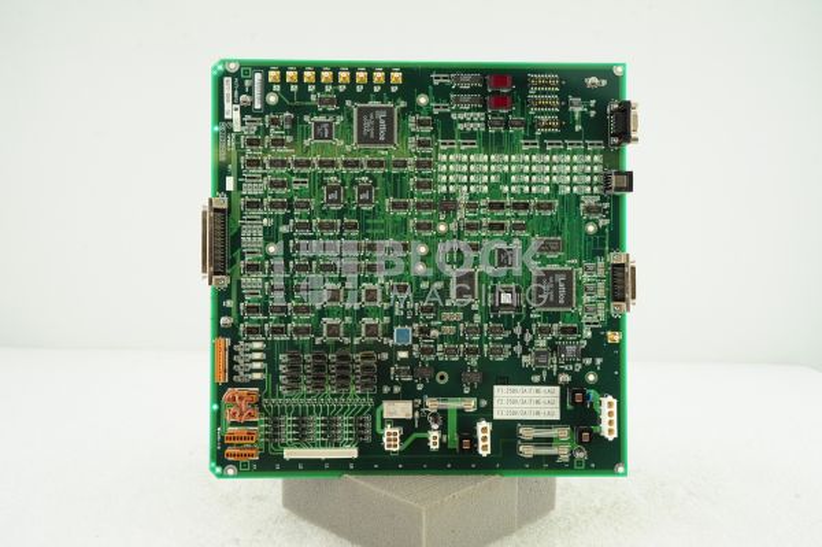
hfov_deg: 43.6
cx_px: 411
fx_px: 1027
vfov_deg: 29.8
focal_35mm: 45
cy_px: 274
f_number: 9
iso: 1600
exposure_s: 1/125
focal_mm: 45
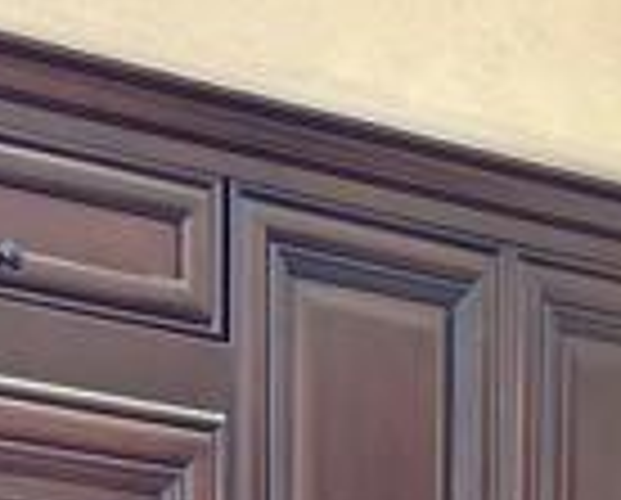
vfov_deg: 7.5
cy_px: 1320
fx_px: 3463
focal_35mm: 188
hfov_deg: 10.2
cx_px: 50
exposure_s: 1/120
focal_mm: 5.96
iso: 125
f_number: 1.6
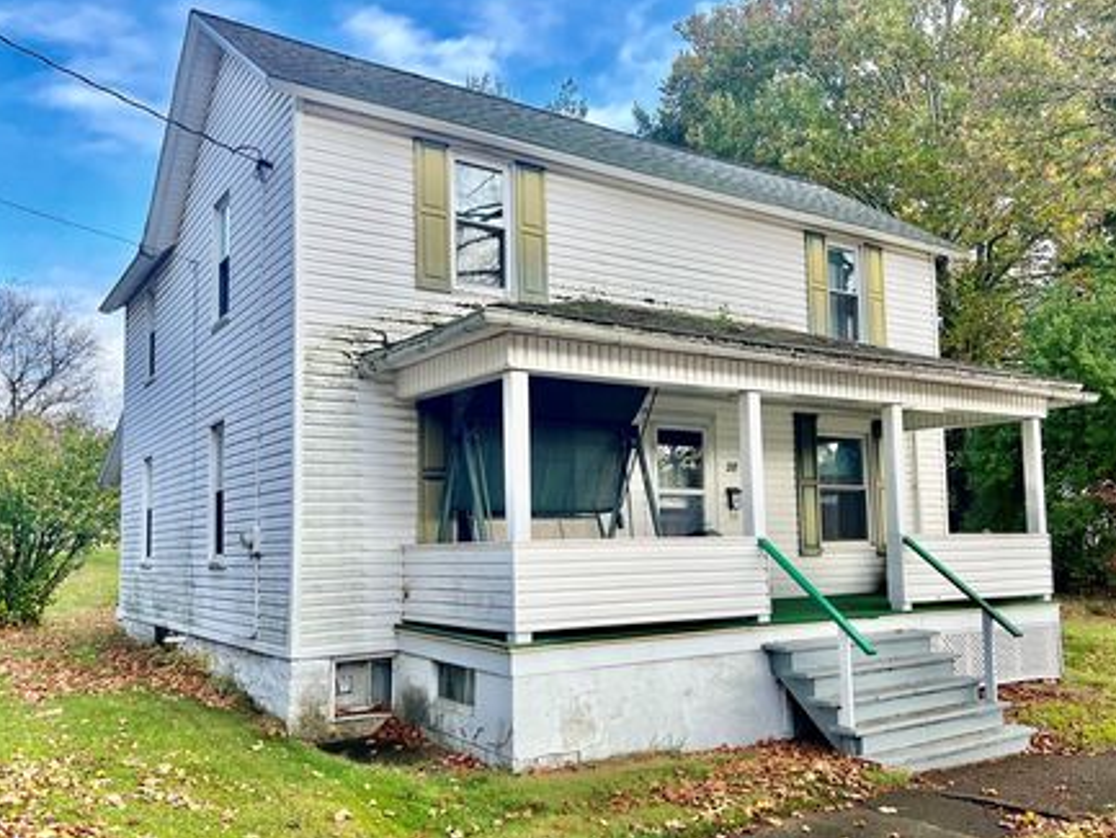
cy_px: 458
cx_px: 575
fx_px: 967
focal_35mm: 30
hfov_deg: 59.9
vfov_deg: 46.8
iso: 50
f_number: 1.5
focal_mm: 5.7
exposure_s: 1/1431
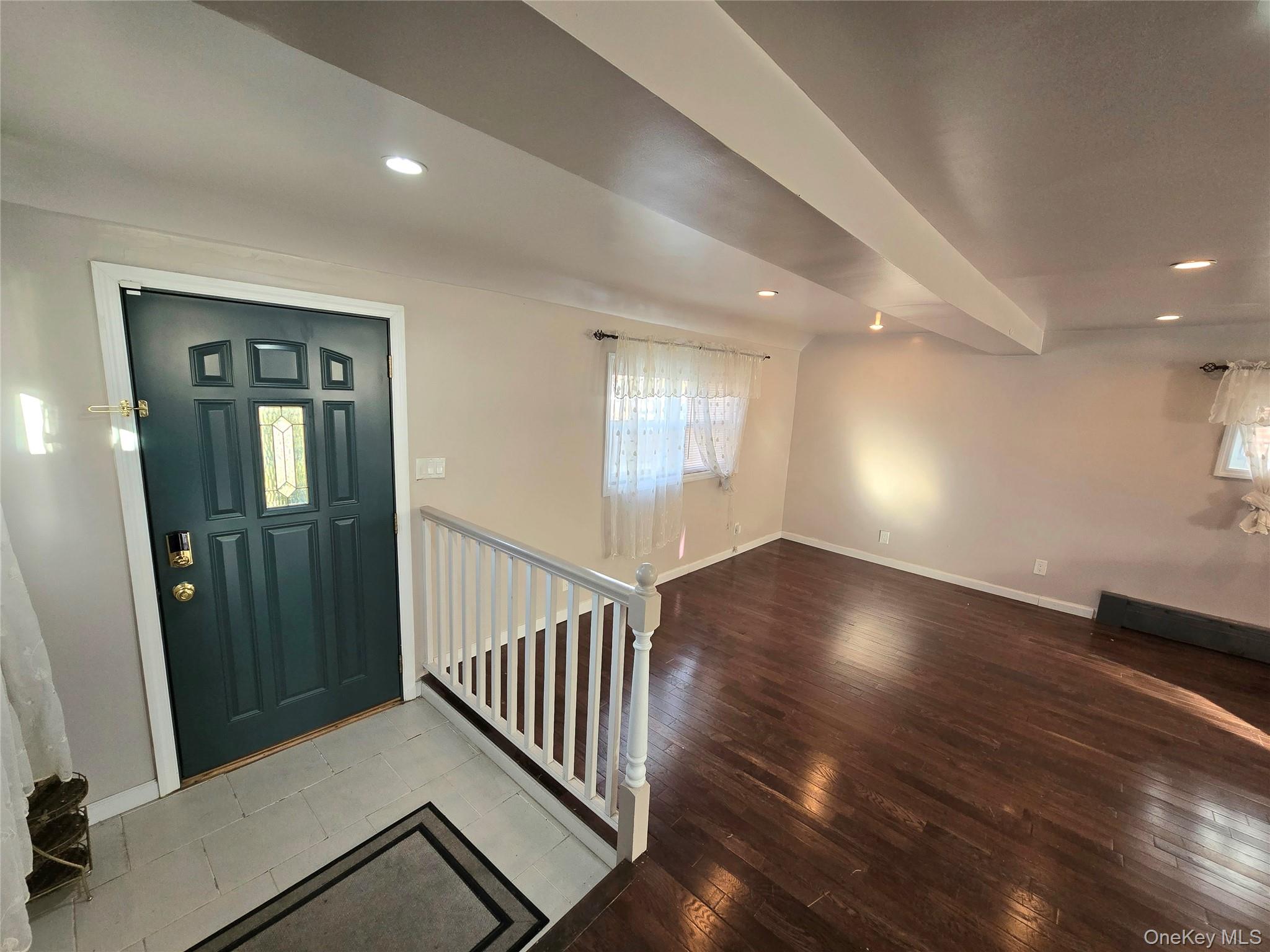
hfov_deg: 106.2
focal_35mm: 13
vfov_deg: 89.9
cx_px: 635
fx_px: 477
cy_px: 476
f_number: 2.2
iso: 160
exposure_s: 1/60.2
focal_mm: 2.2
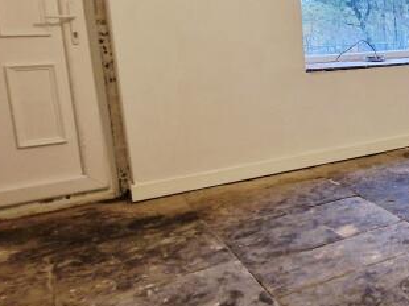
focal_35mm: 43
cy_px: 104
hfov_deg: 31.5
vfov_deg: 33.3
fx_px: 508
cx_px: 555
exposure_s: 1/33
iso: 640
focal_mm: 2.2
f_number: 2.2
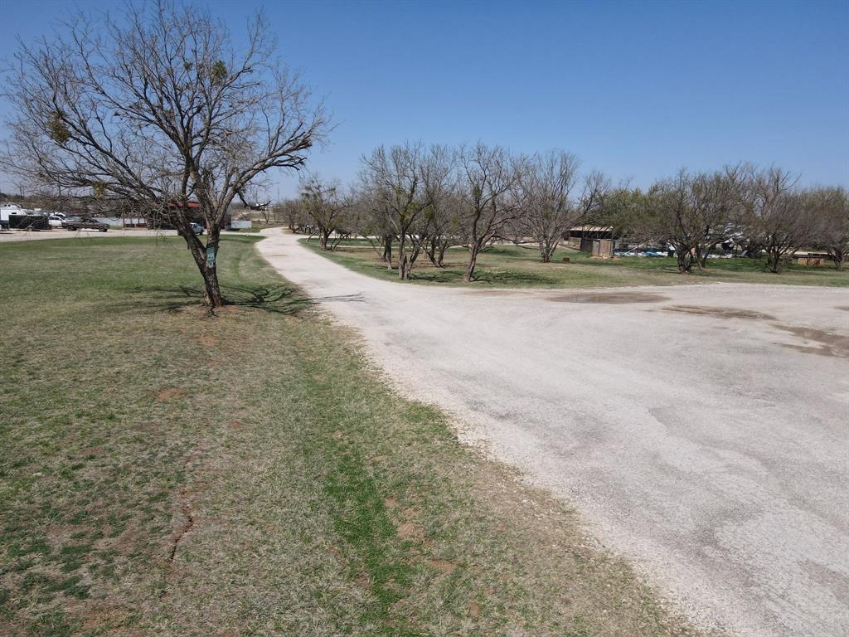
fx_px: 589
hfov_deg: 71.6
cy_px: 318
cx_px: 424
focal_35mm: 24
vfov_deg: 56.8
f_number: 2.8
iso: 100
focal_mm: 4.5
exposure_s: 1/1000
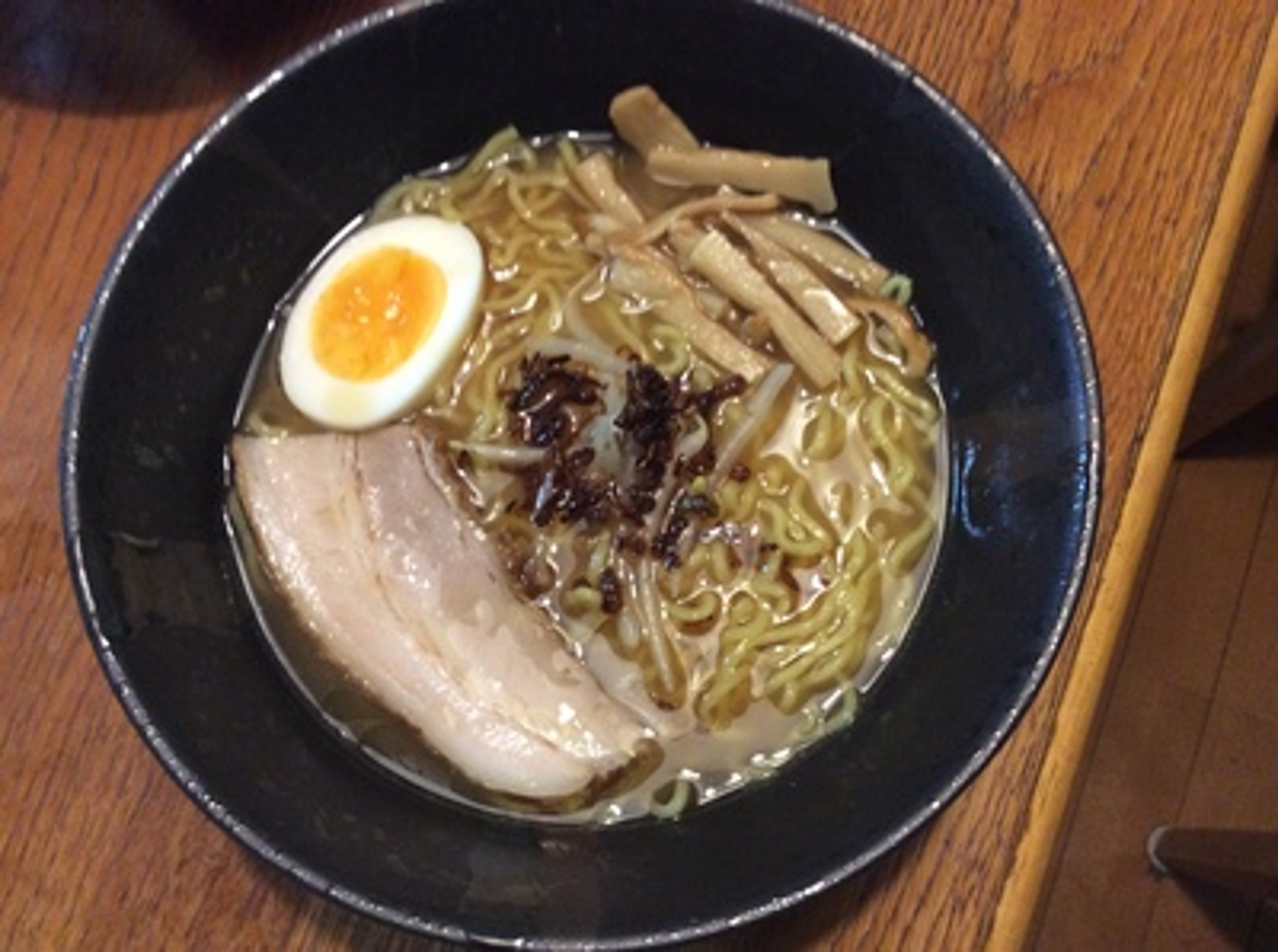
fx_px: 1179
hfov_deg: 56.9
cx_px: 639
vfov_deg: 44.0
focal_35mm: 32
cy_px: 476
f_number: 2.4
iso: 250
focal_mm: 3.3
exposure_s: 1/24
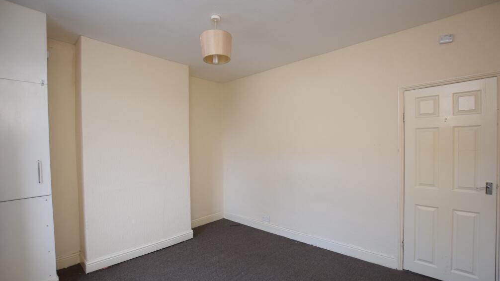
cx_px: 247
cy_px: 151
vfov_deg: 67.0
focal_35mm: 16
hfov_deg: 99.4
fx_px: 212
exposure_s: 1/60
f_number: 4
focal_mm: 10
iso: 800
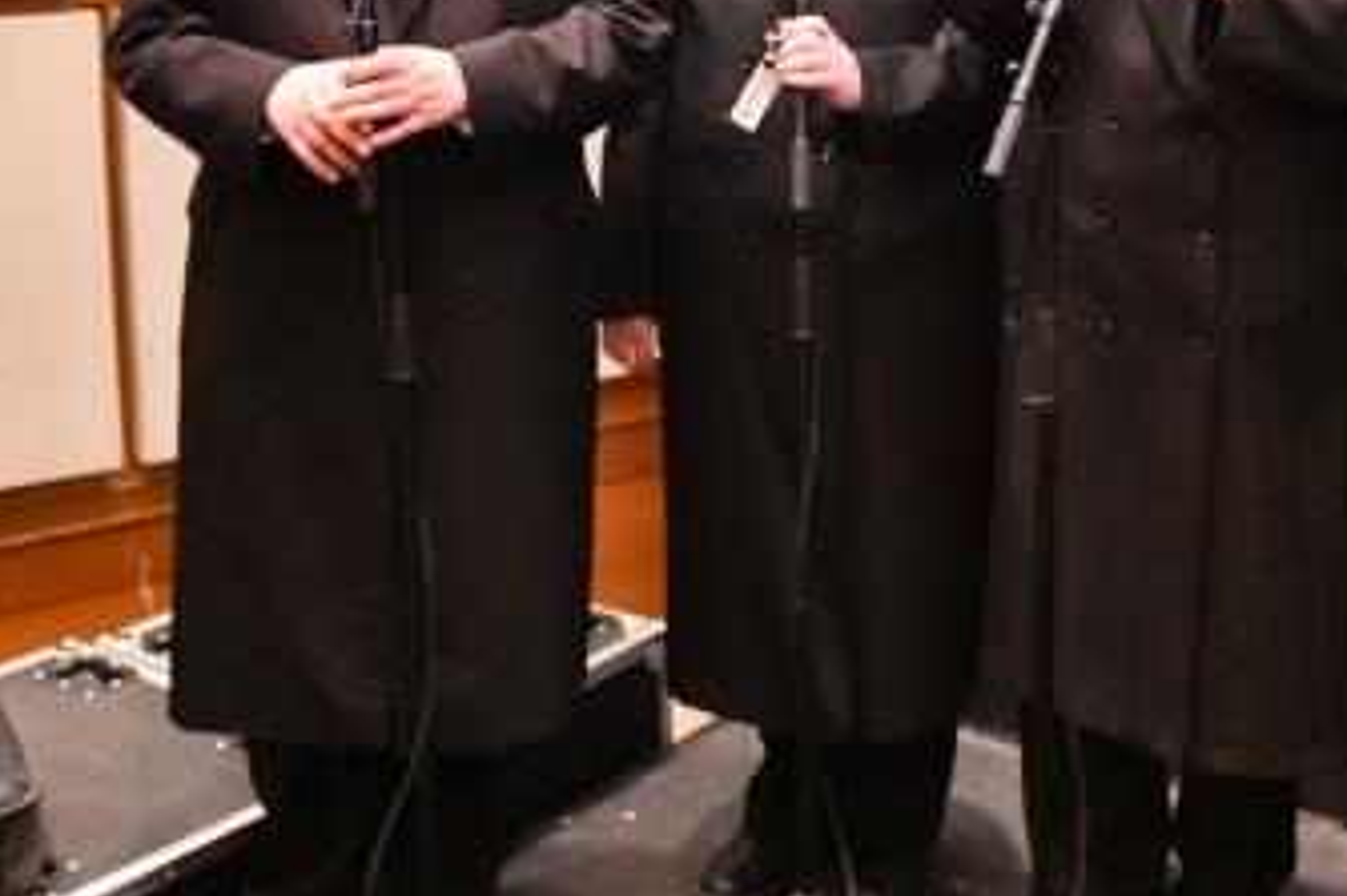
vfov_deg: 25.0
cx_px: 764
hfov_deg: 38.1
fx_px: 1945
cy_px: 58
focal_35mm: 52
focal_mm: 17
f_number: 3.5
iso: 1600
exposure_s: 1/100
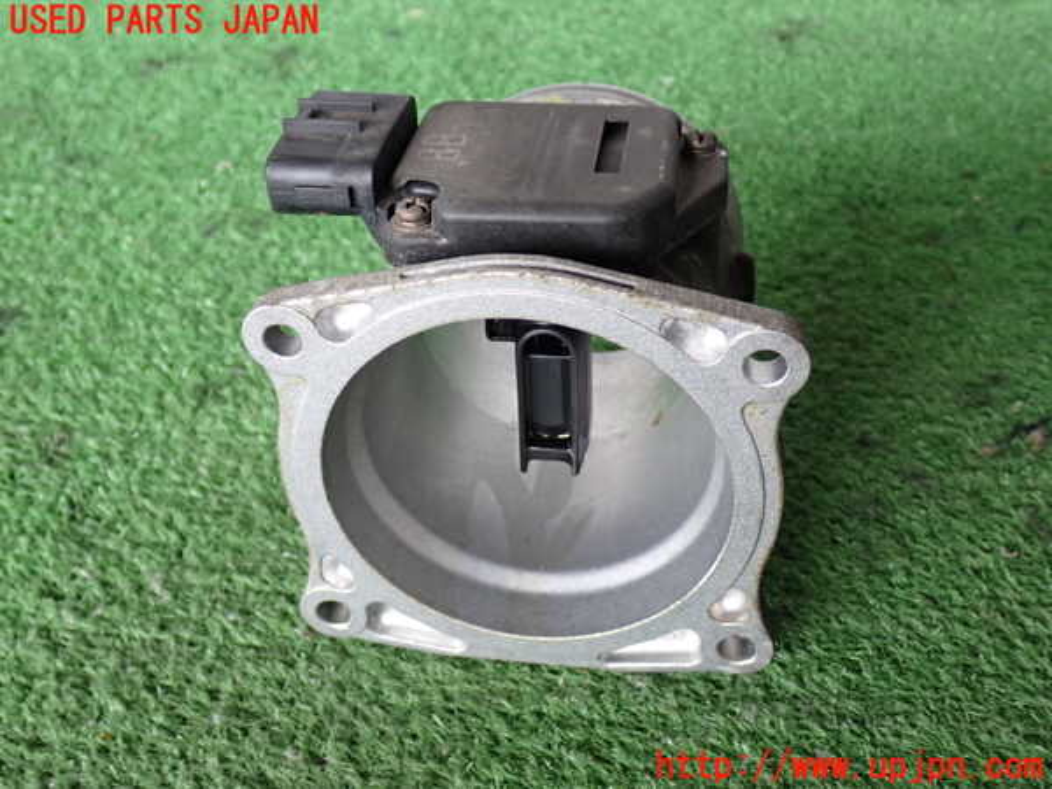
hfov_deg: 49.0
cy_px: 394
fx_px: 1155
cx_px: 526
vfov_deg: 37.7
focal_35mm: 38
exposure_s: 1/40
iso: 320
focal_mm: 6.83
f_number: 2.7
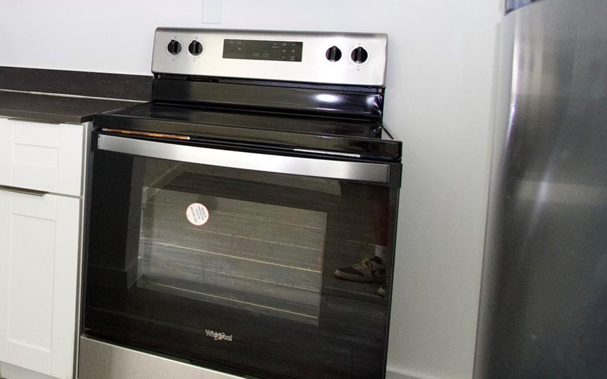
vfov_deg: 37.1
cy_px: 79
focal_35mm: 33
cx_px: 72
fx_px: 546
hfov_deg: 51.9
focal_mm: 12
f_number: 3.2
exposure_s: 1/160
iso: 1600
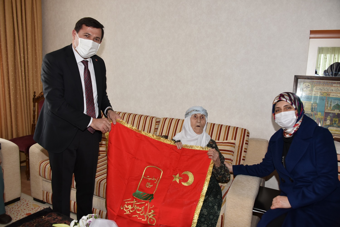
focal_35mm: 28
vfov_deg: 46.4
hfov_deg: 65.5
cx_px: 170
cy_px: 114
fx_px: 265
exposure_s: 1/60
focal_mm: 28
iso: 400
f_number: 5.6
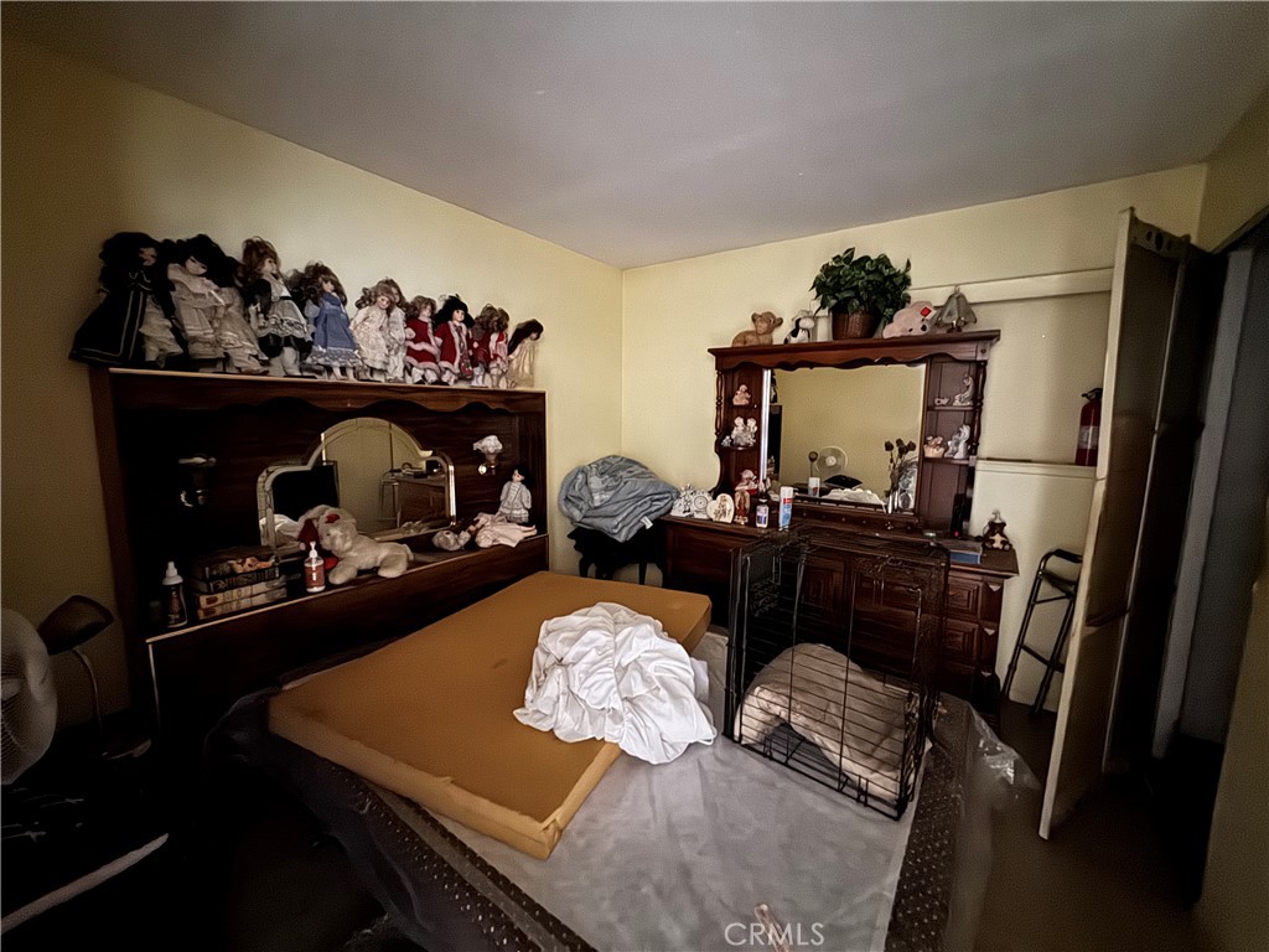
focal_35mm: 14
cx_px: 634
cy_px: 476
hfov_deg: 102.1
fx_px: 513
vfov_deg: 85.7
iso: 2500
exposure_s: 1/8
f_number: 2.2
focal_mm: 2.22
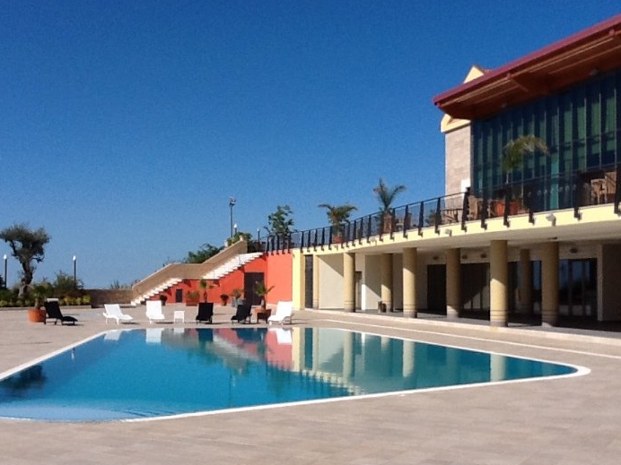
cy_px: 260
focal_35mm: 37
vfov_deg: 38.6
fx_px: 664
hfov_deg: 50.0
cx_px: 276
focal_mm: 2.03
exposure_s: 1/3344
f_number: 2.4
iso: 80
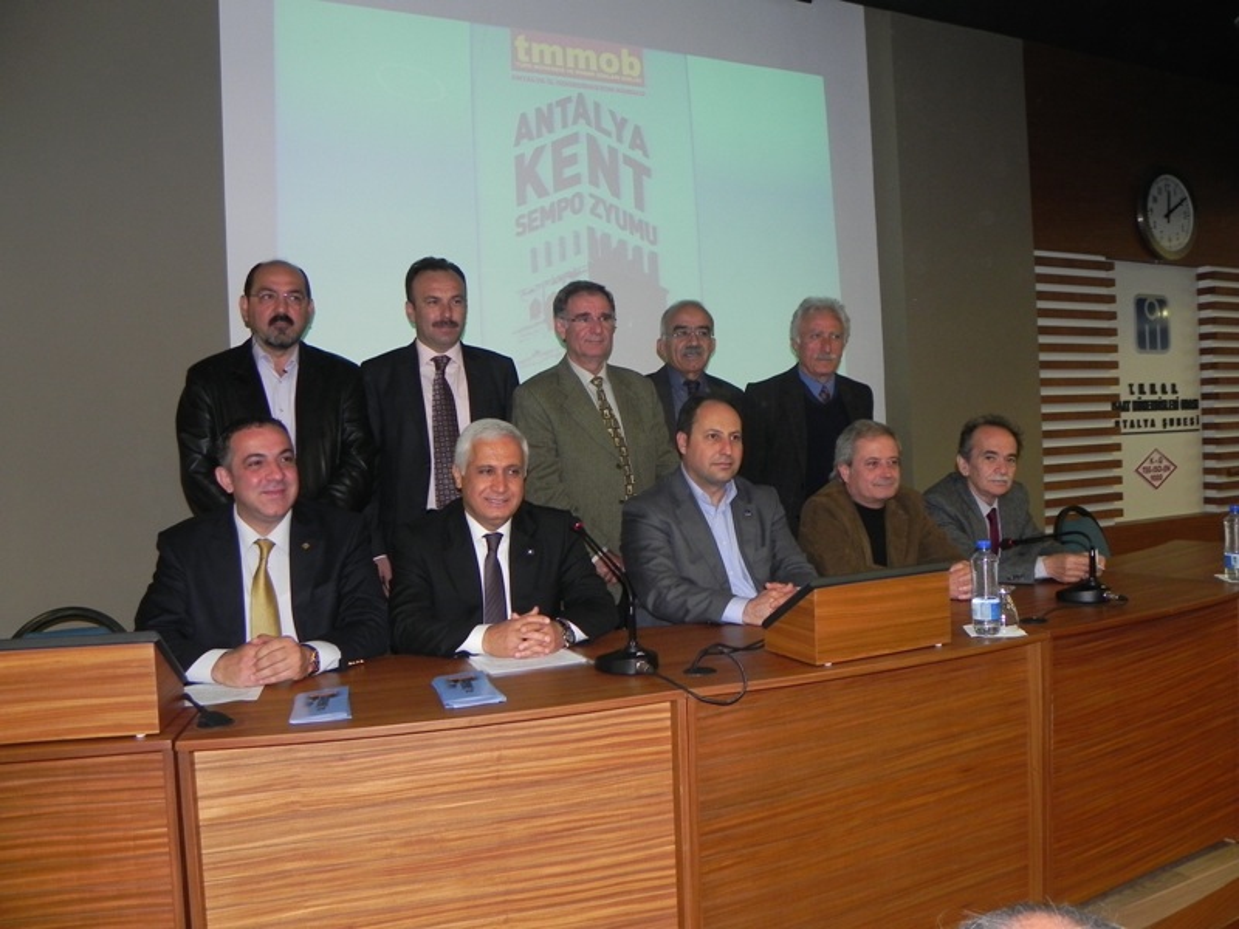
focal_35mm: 29
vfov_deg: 48.2
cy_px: 464
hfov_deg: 61.7
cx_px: 620
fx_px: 1038
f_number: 2.8
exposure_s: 1/60
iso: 200
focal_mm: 5.2
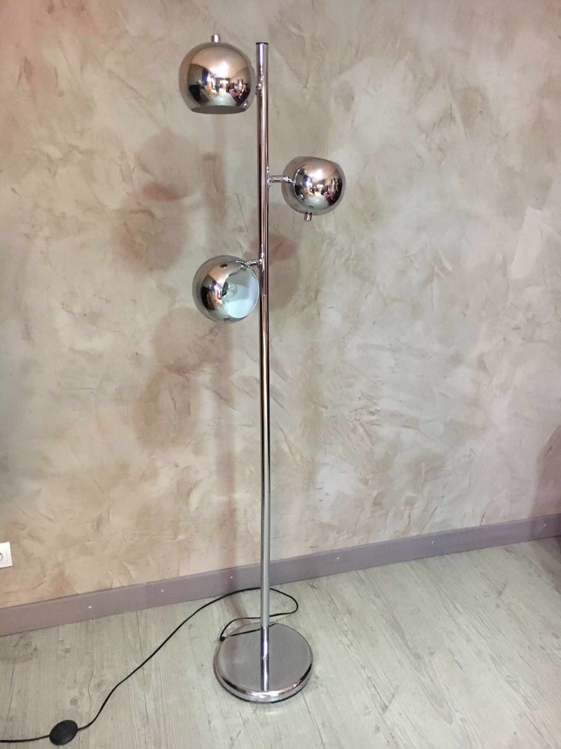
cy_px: 374
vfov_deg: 61.7
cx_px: 280
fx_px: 627
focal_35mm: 29
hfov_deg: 48.2
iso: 320
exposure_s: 1/17
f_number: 2.2
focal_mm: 4.15
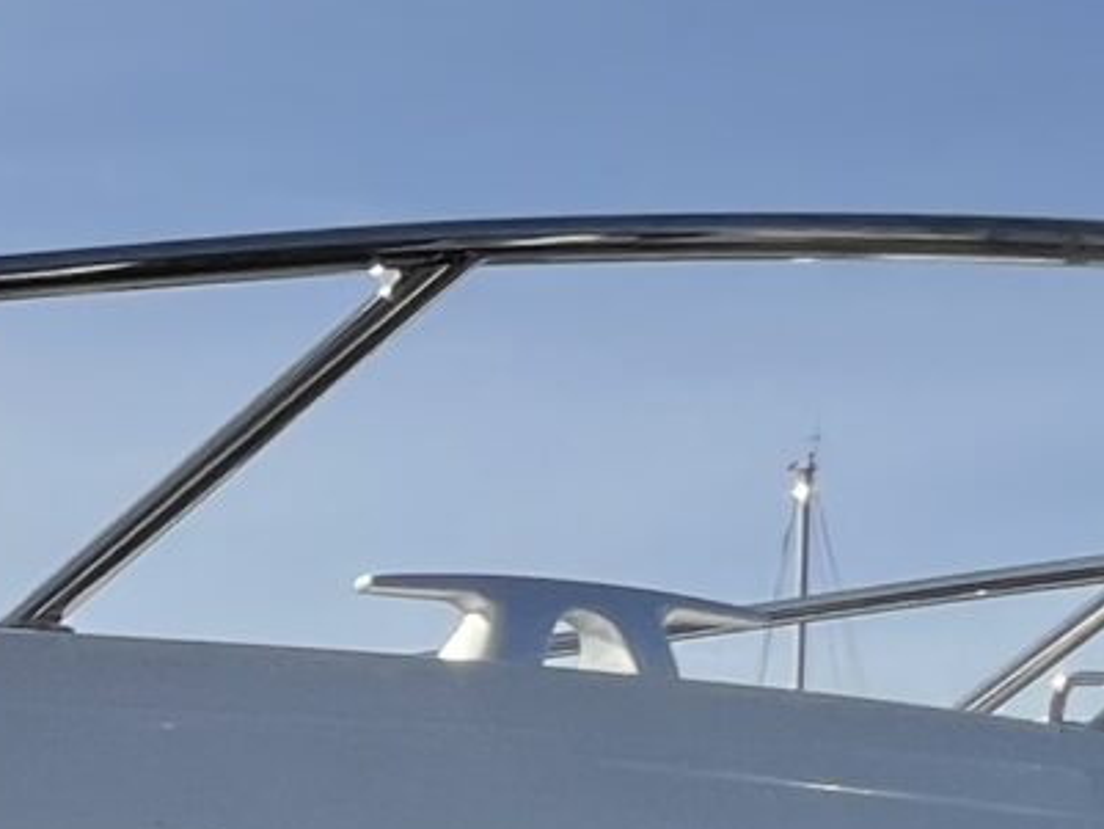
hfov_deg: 16.7
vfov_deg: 16.8
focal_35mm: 83
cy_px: 1085
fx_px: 2648
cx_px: -1184
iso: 32
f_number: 1.8
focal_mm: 1.57
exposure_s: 1/2481
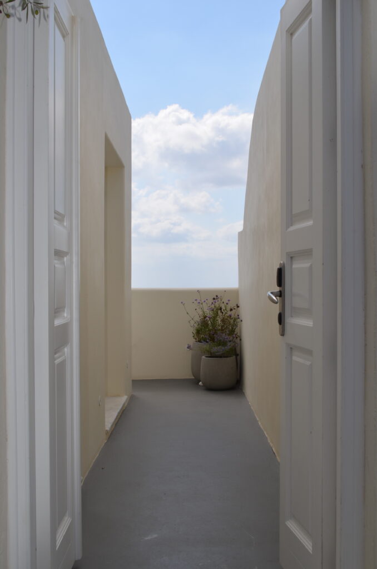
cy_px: 284
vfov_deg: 49.6
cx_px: 188
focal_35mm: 39
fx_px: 615
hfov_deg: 34.1
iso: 100
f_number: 13
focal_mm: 26
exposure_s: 1/200
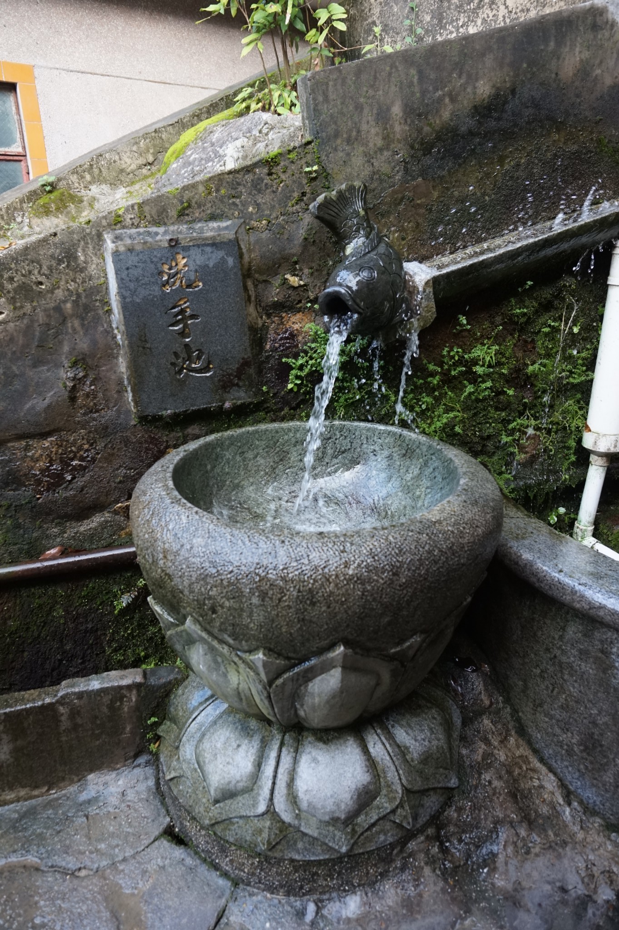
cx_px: 310
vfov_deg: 73.8
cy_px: 465
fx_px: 620
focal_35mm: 24
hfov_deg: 53.1
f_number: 4
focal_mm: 16
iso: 1000
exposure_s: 1/250
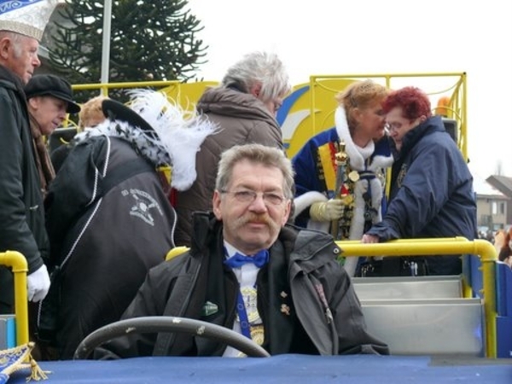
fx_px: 1242
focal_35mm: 84
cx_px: 256
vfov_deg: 17.6
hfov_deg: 23.3
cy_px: 192
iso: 100
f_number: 4
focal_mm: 17.8
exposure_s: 1/125
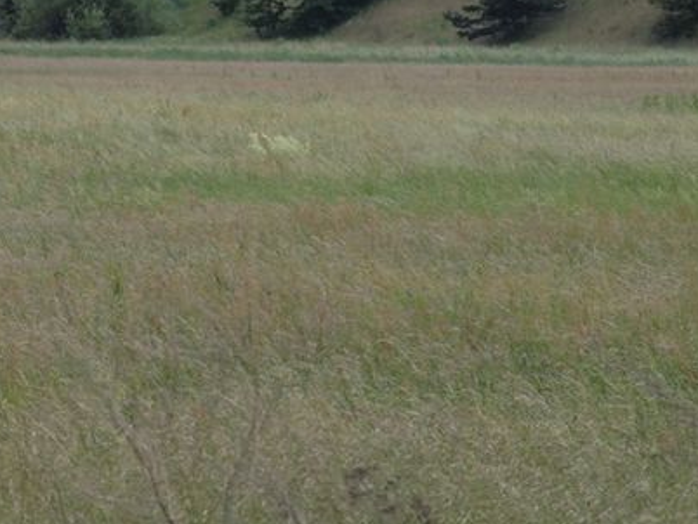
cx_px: 273
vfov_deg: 4.0
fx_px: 7465
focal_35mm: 370
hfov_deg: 5.4
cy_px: 136
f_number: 5.7
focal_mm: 43
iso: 64
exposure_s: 1/250
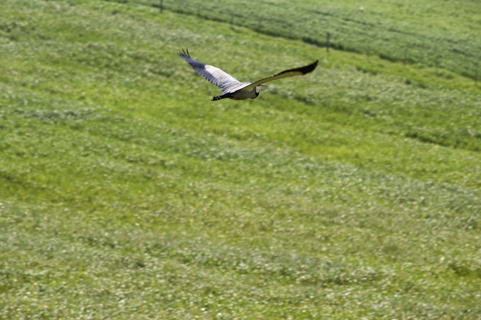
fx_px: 4249
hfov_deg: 6.5
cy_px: 155
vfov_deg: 4.3
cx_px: 232
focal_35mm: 318
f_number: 8
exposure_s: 1/250
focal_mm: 200
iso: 100
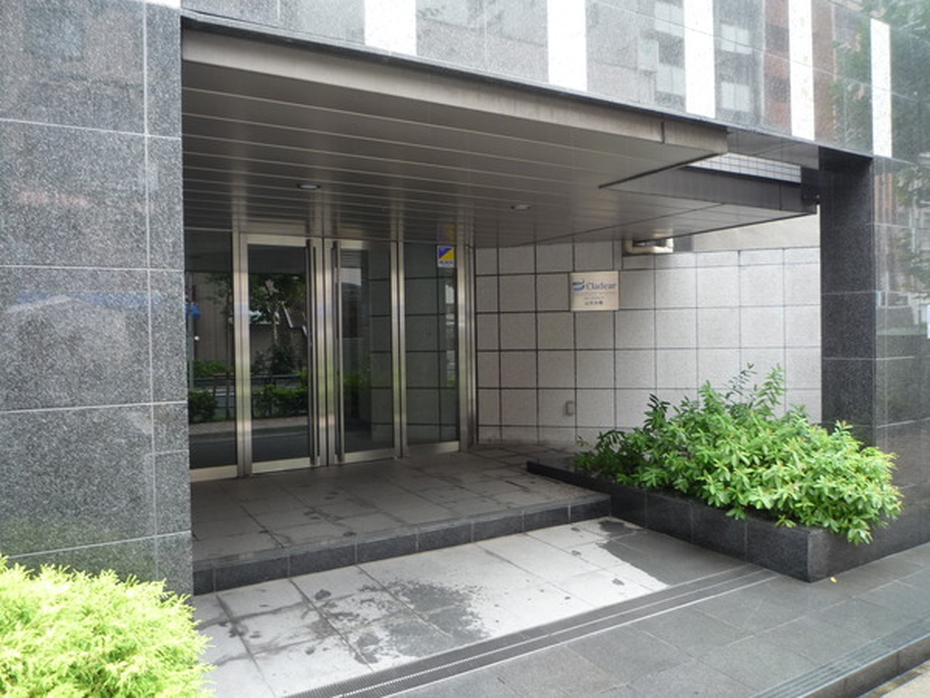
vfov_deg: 54.9
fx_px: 672
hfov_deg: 69.4
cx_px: 465
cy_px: 349
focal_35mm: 25
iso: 100
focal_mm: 4.4
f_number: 2.8
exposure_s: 1/50
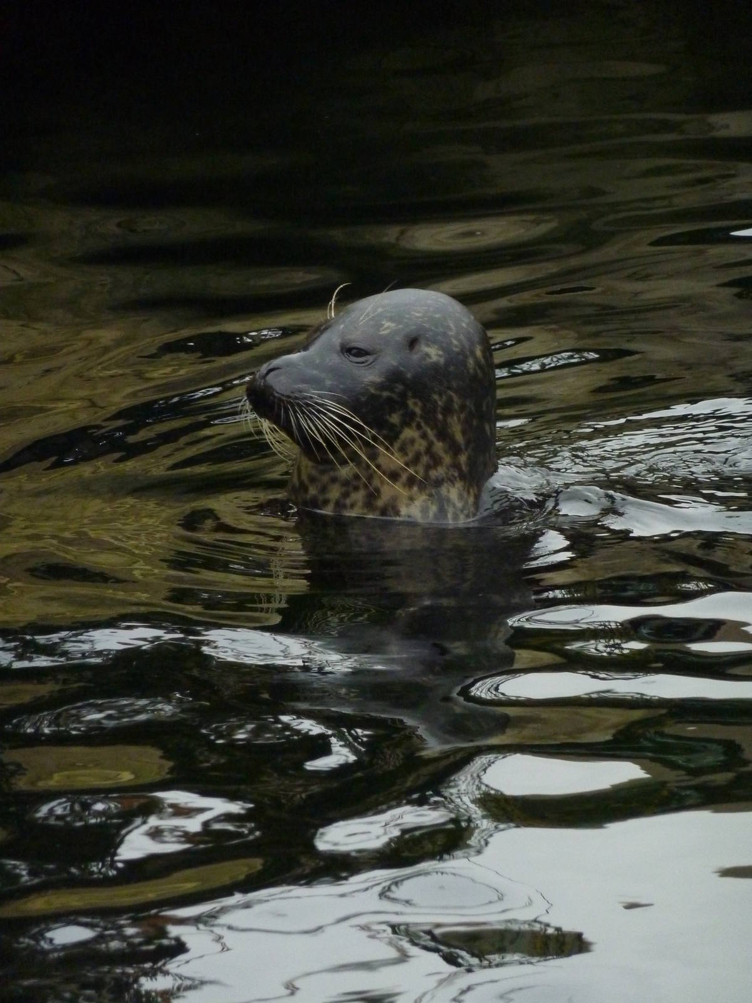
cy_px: 502
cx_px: 376
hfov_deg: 5.0
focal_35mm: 300
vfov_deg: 6.6
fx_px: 8690
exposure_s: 1/250
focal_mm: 49.2
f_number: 4.9
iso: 500
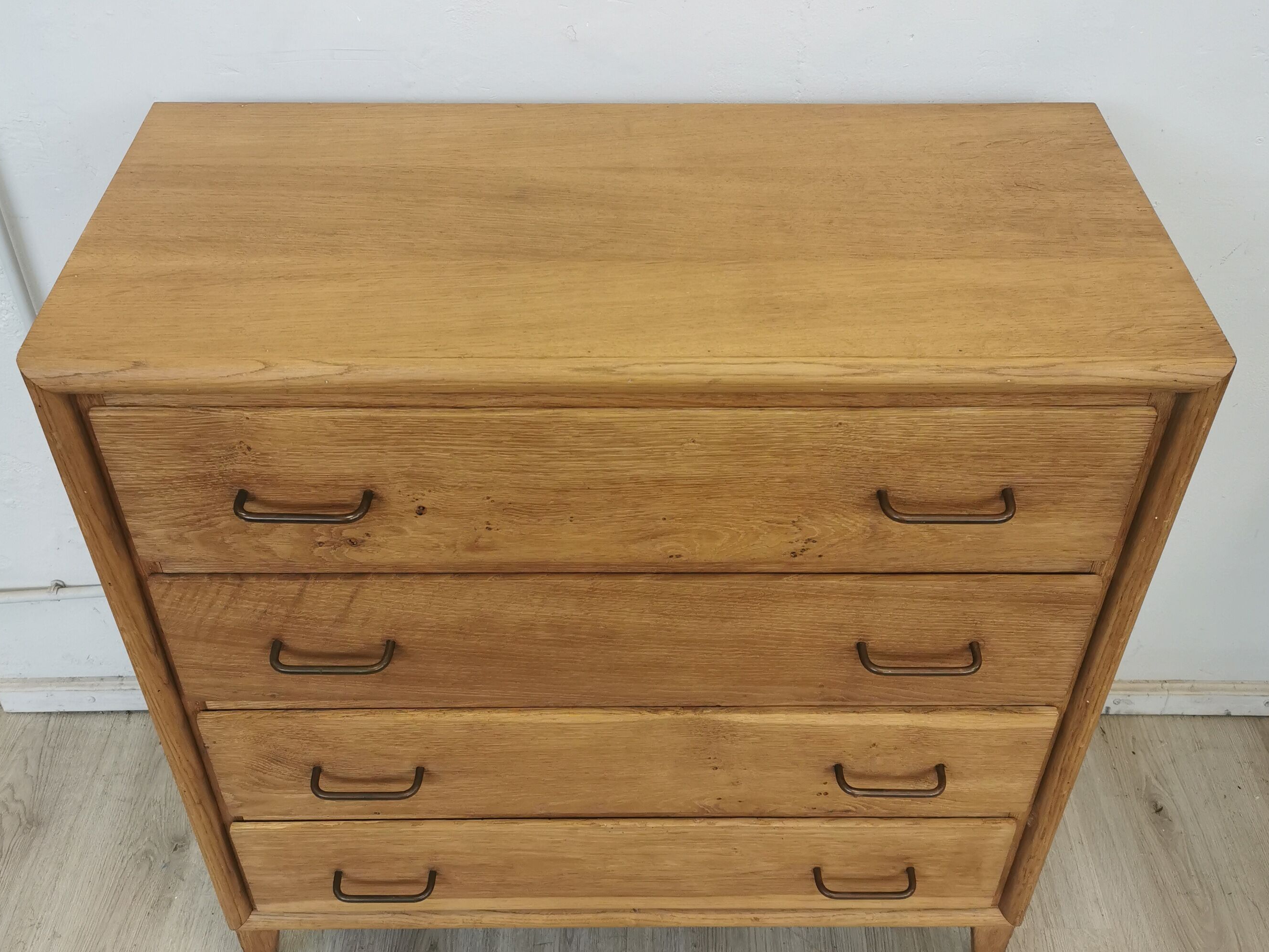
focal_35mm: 37
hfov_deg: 50.1
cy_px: 403
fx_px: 1357
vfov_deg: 38.6
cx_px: 634
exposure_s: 1/100
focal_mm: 5.58
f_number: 1.8
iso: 160
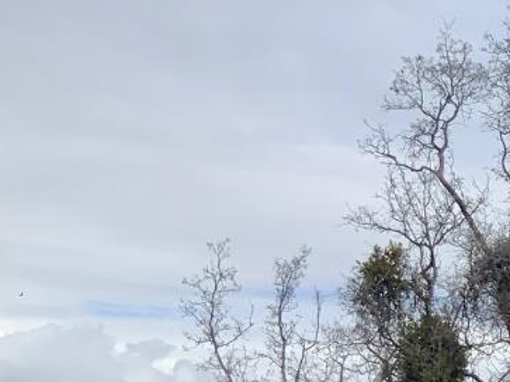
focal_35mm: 120
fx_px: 1767
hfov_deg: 14.6
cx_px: 889
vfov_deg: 11.5
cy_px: 675
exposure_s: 1/1577
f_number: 1.8
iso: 16
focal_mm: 3
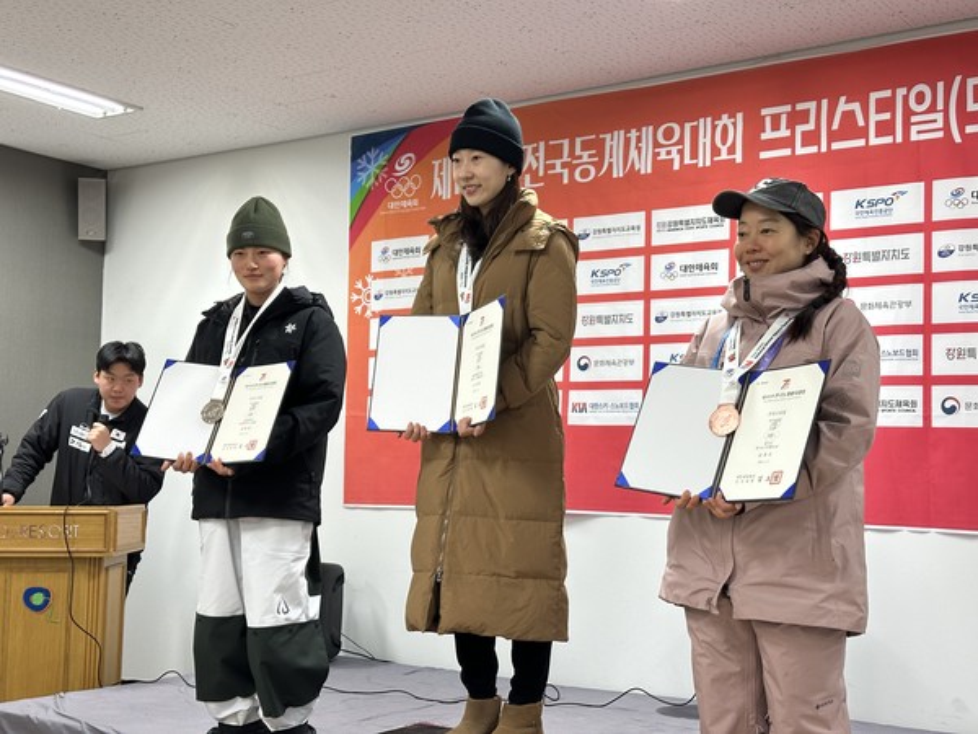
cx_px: 489
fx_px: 1356
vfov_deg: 30.3
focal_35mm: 48
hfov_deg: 39.7
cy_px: 367
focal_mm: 6.86
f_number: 1.78
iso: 125
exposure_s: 1/60
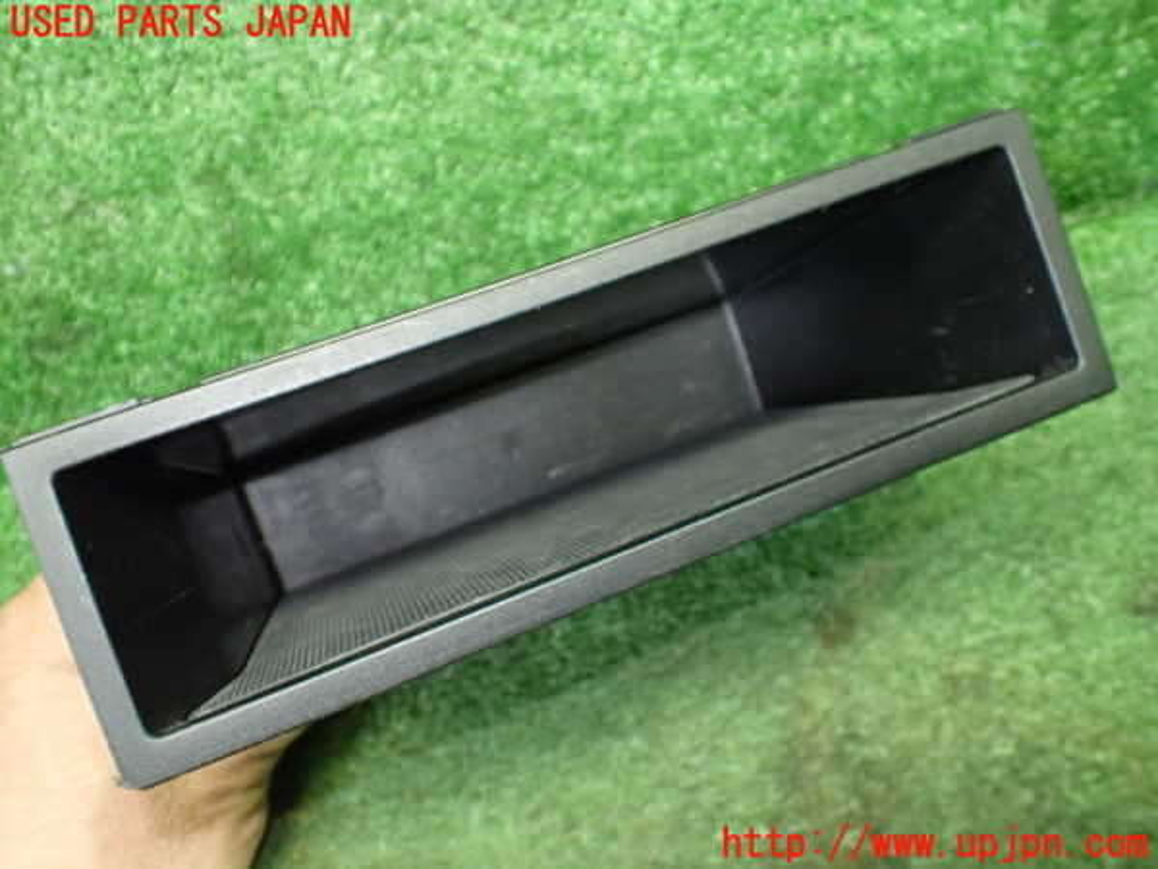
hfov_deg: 56.8
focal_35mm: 32
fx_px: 1070
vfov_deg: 44.2
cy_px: 434
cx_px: 579
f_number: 2.4
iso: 800
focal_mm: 5.79
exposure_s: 1/60
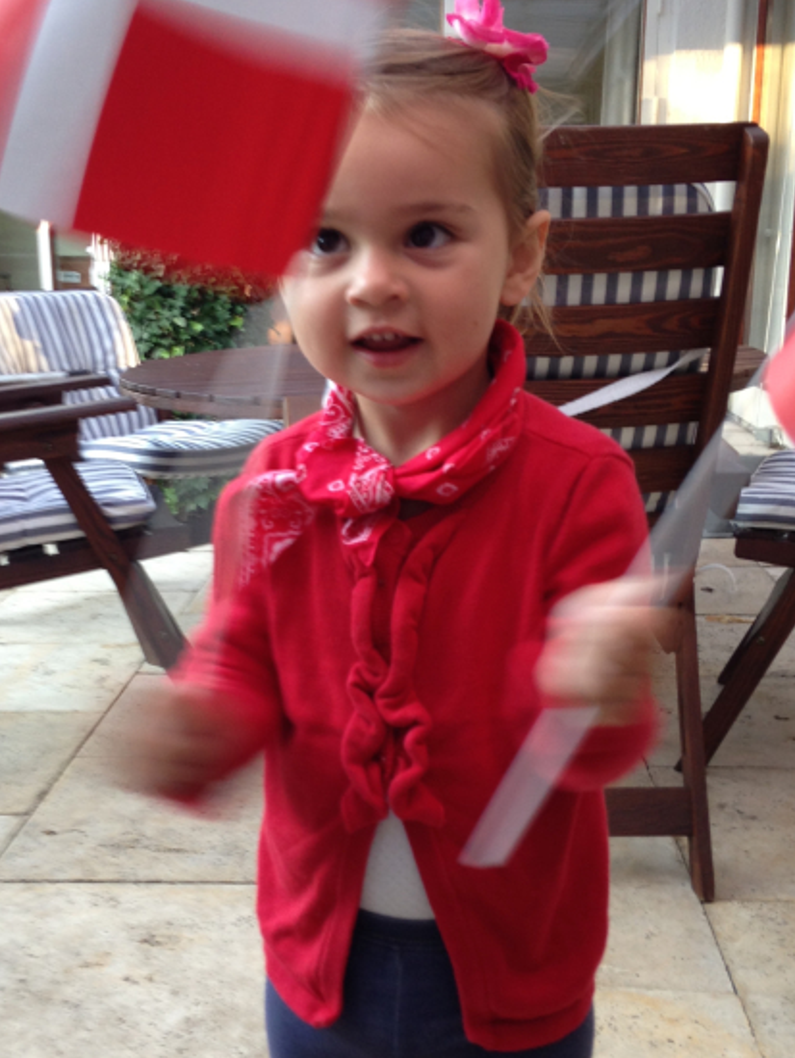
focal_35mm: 48
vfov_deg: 39.6
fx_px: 1469
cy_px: 591
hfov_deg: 30.3
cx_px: 345
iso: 50
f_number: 2.4
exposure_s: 1/24
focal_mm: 4.13
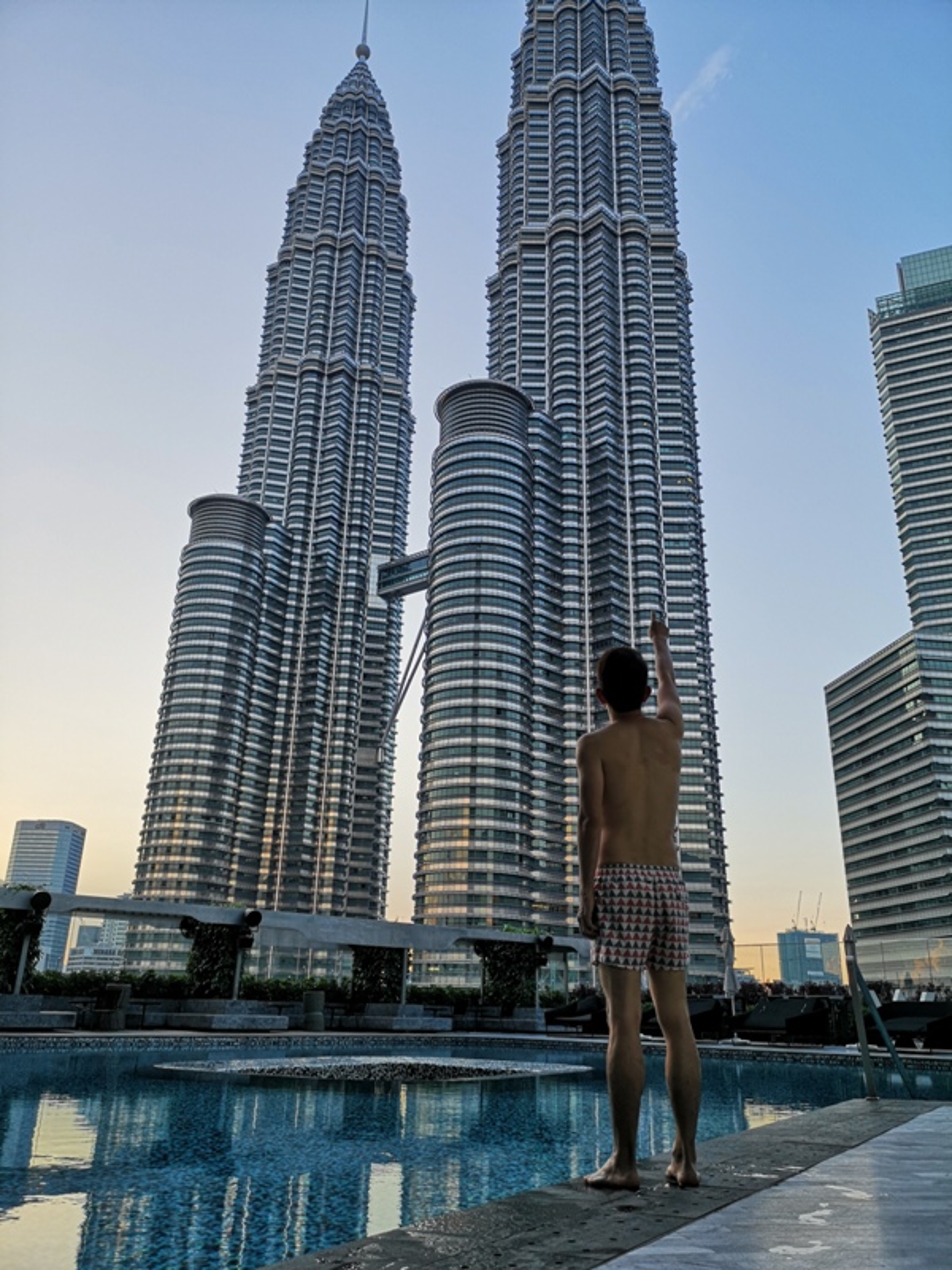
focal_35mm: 27
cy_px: 635
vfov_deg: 65.3
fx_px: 990
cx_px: 476
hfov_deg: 51.4
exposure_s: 1/432
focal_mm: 3.95
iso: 50
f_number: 1.8
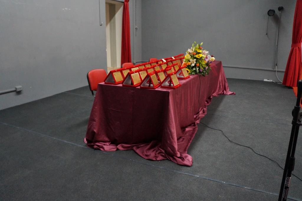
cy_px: 100
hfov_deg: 67.4
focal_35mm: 27
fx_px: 226
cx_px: 151
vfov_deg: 47.9
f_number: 3.5
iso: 3200
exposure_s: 1/80
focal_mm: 18
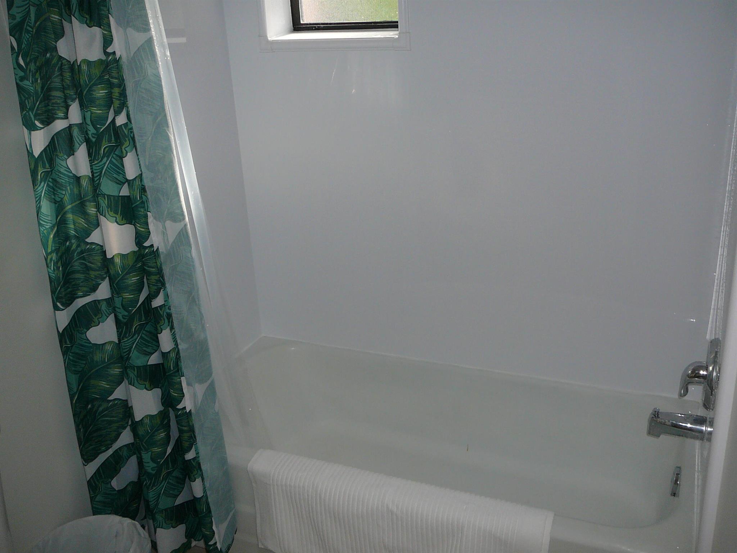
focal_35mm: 35
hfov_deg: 52.6
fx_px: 745
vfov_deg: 40.7
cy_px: 276
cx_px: 368
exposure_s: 1/30
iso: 100
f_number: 2.8
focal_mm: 5.2
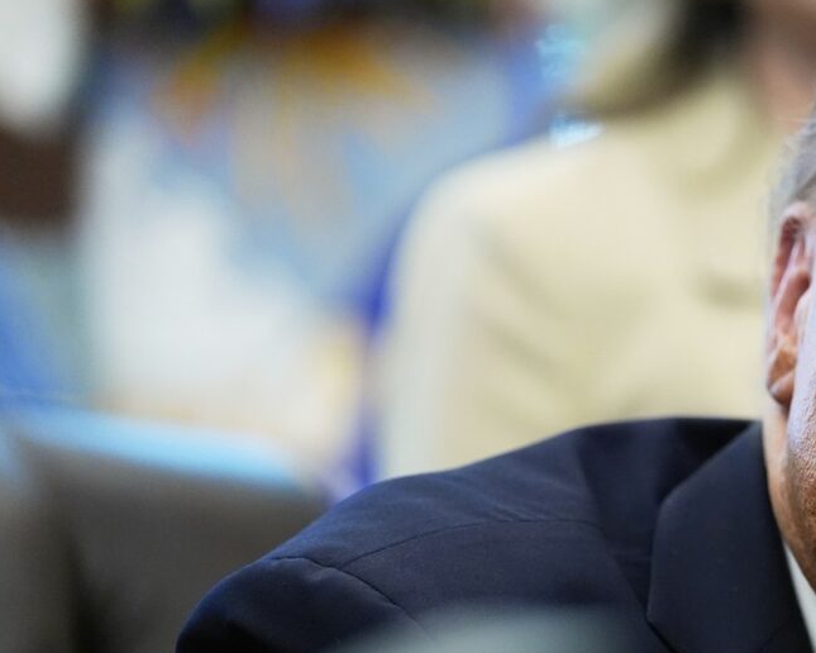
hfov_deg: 6.6
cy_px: 350
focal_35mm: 294
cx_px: 768
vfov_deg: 5.3
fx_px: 7100
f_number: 2.8
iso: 3200
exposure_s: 1/200
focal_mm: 158
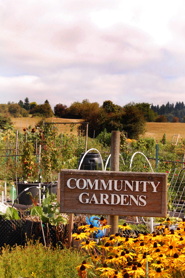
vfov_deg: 35.1
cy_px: 139
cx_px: 92
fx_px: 440
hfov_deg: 23.7
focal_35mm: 57
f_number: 14
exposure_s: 1/640
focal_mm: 38
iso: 1600
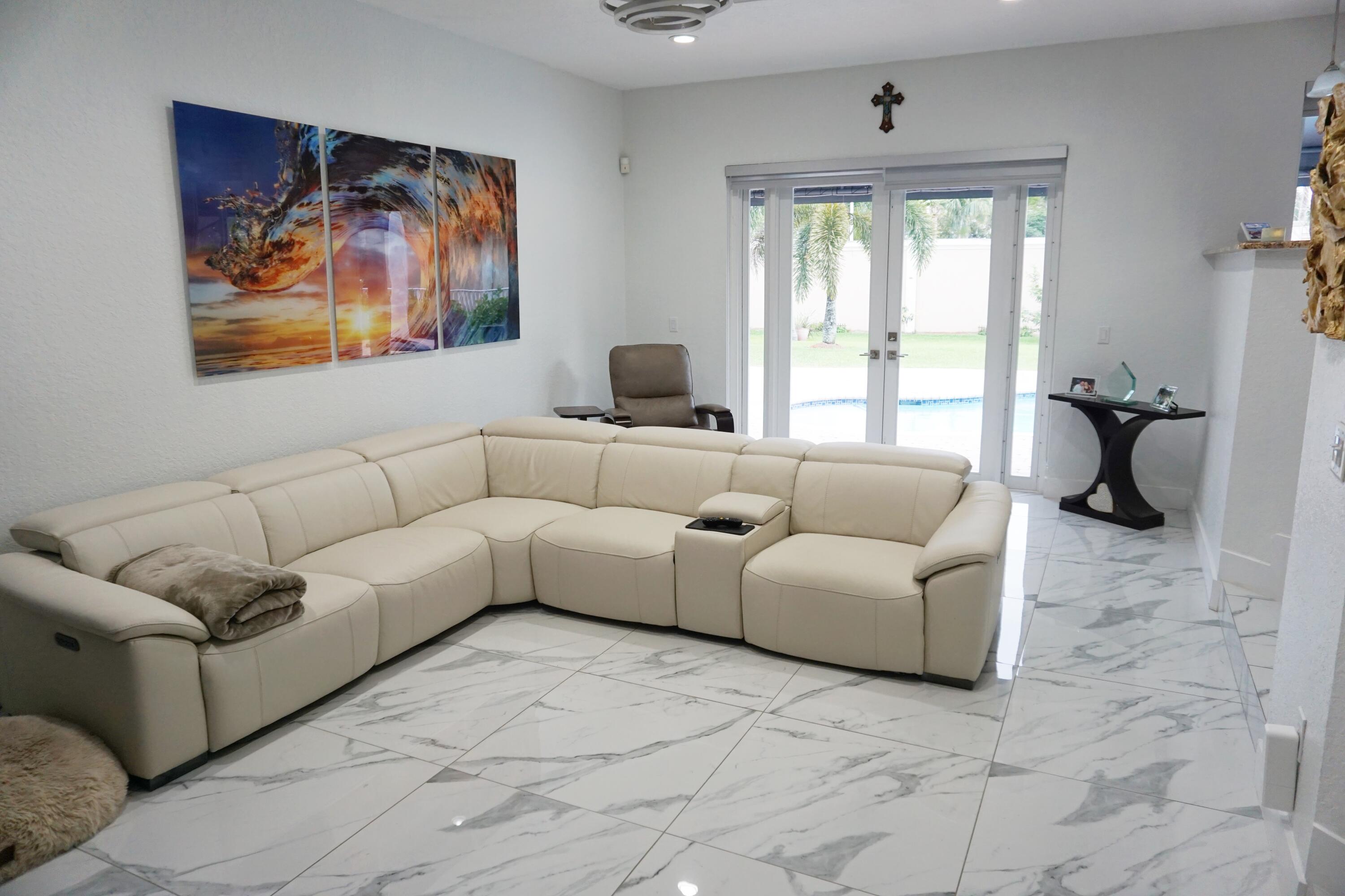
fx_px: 897
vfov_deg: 53.1
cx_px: 672
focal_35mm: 24
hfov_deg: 73.7
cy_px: 448
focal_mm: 16
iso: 400
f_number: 4
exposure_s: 1/160
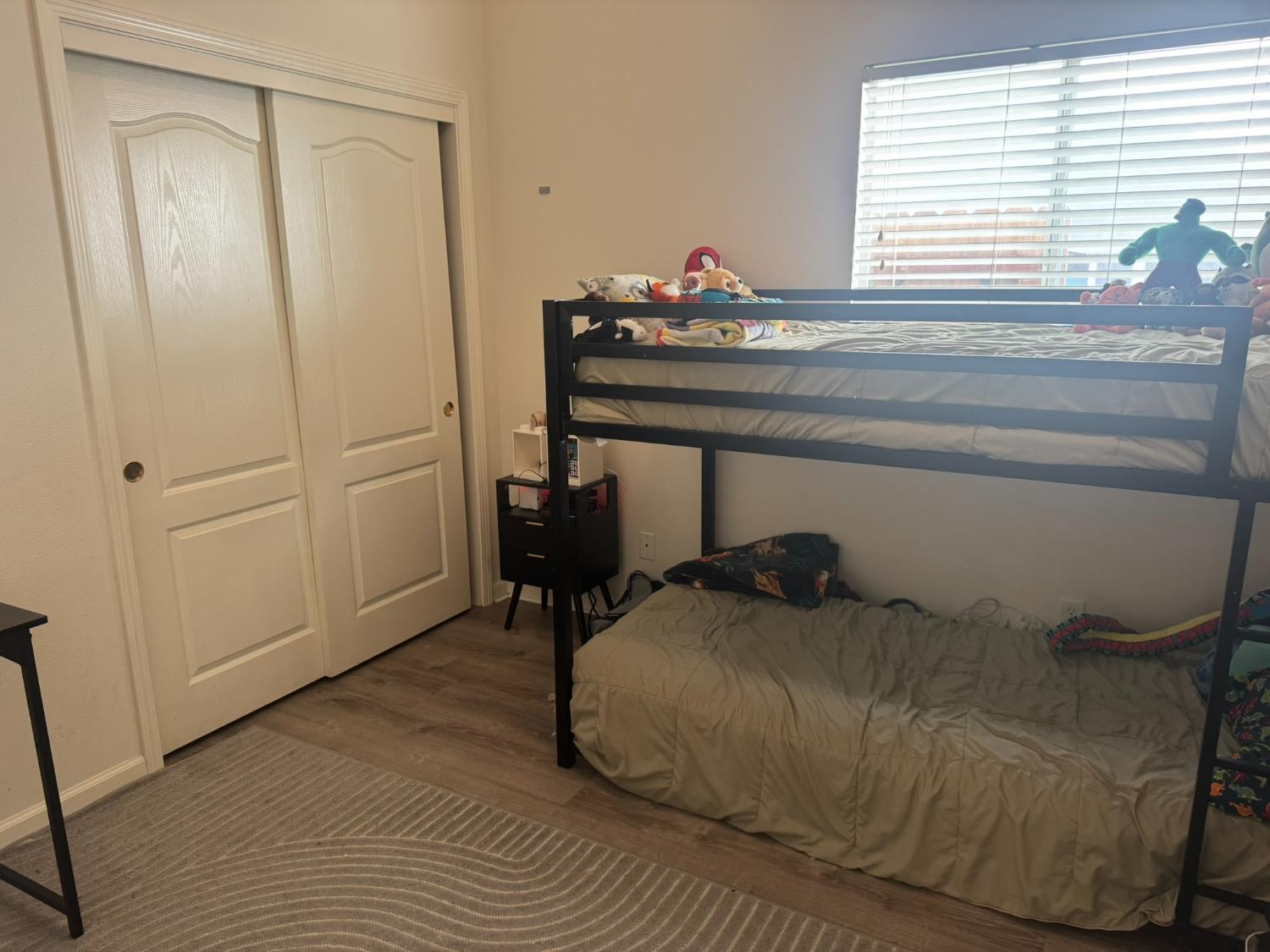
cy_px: 476
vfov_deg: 56.8
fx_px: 881
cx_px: 635
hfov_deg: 71.6
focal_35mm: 24
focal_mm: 6.76
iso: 200
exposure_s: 1/60
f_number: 1.78
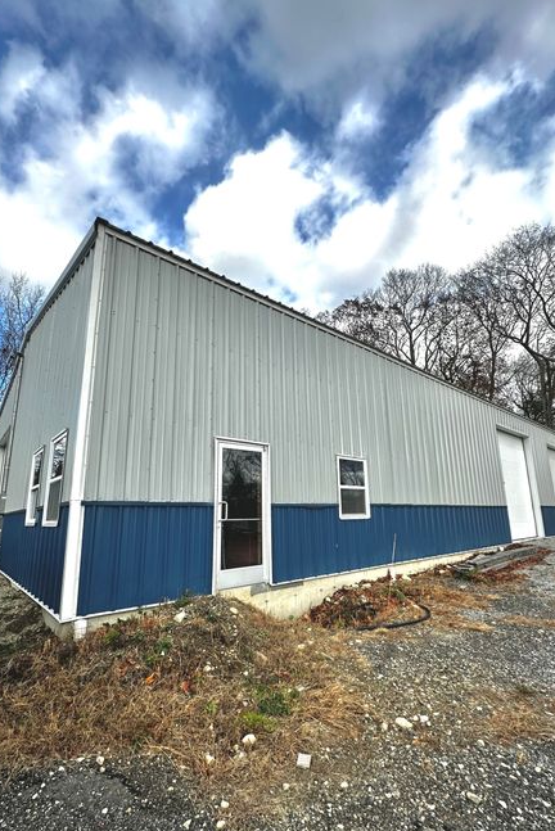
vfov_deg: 100.3
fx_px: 346
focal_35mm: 15
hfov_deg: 77.4
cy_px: 427
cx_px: 283
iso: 50
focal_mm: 2.22
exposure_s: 1/1383
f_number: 2.2
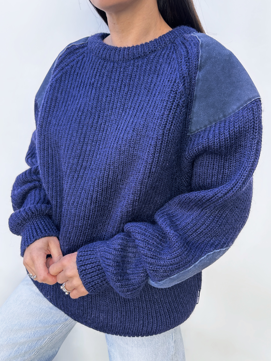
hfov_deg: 56.8
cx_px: 136
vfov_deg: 71.6
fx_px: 251
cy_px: 180
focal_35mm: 24
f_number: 1.78
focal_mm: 6.86
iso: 80
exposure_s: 1/100
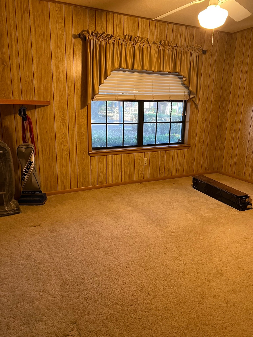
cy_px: 168
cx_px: 126
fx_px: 253
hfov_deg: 53.1
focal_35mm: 26
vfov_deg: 67.3
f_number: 1.5
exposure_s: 1/60
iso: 320
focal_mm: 5.7
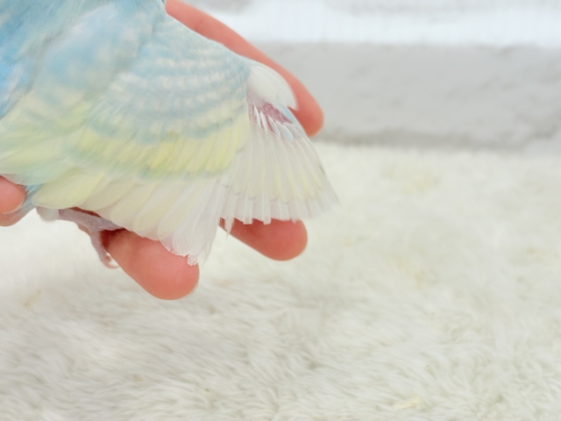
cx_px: 280
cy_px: 210
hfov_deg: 36.8
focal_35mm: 52
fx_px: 843
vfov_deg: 28.0
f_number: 1.6
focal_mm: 5.96
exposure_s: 1/100
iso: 40
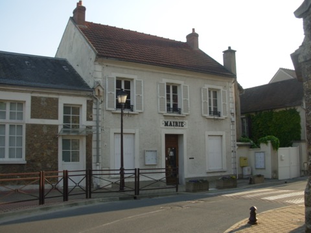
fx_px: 341
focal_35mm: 38
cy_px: 116
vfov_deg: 37.7
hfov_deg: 49.0
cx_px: 156
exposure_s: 1/483
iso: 50
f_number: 2.9
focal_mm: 6.3
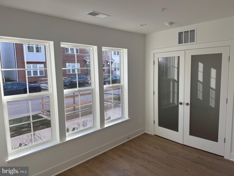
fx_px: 162
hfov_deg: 71.6
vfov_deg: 56.8
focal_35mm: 24
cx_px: 117
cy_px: 88
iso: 80
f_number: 1.78
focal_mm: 6.76
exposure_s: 1/460
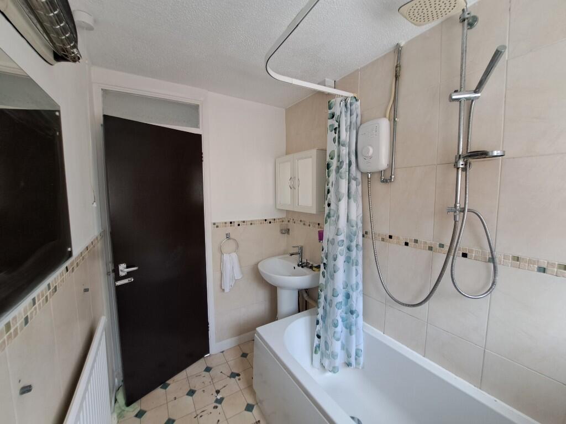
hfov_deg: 106.2
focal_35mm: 13
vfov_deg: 89.9
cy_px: 212
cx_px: 283
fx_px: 213
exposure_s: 1/50
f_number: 2.2
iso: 100
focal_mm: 1.74
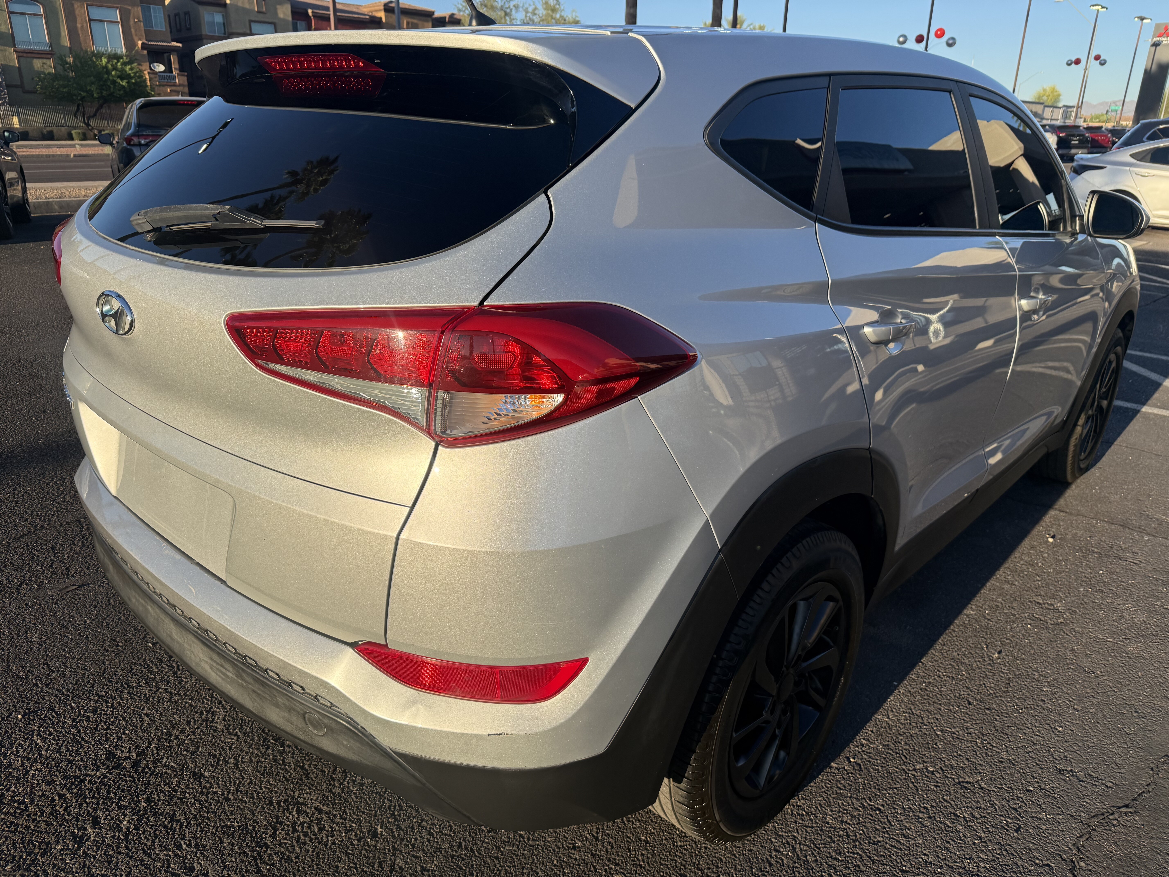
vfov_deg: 56.8
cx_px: 584
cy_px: 438
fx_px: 810
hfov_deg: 71.6
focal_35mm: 24
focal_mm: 6.76
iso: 100
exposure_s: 1/3425
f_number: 1.78
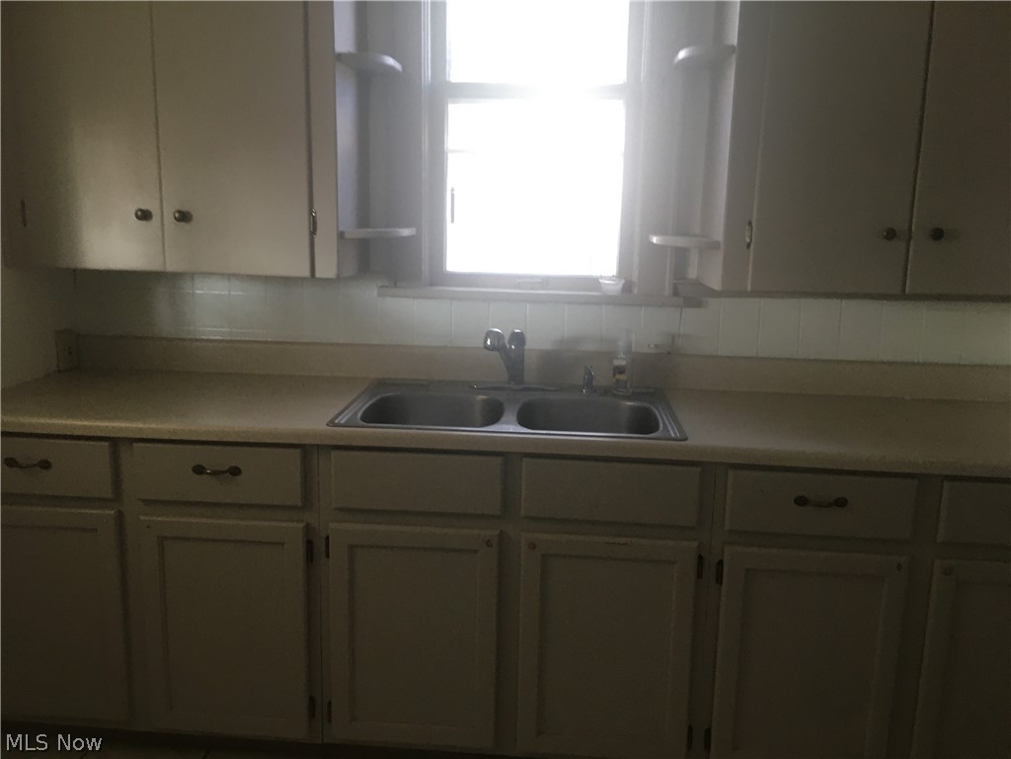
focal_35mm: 29
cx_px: 506
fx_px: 847
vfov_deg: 48.2
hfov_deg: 61.7
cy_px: 380
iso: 80
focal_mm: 4.15
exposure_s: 1/30
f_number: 2.2
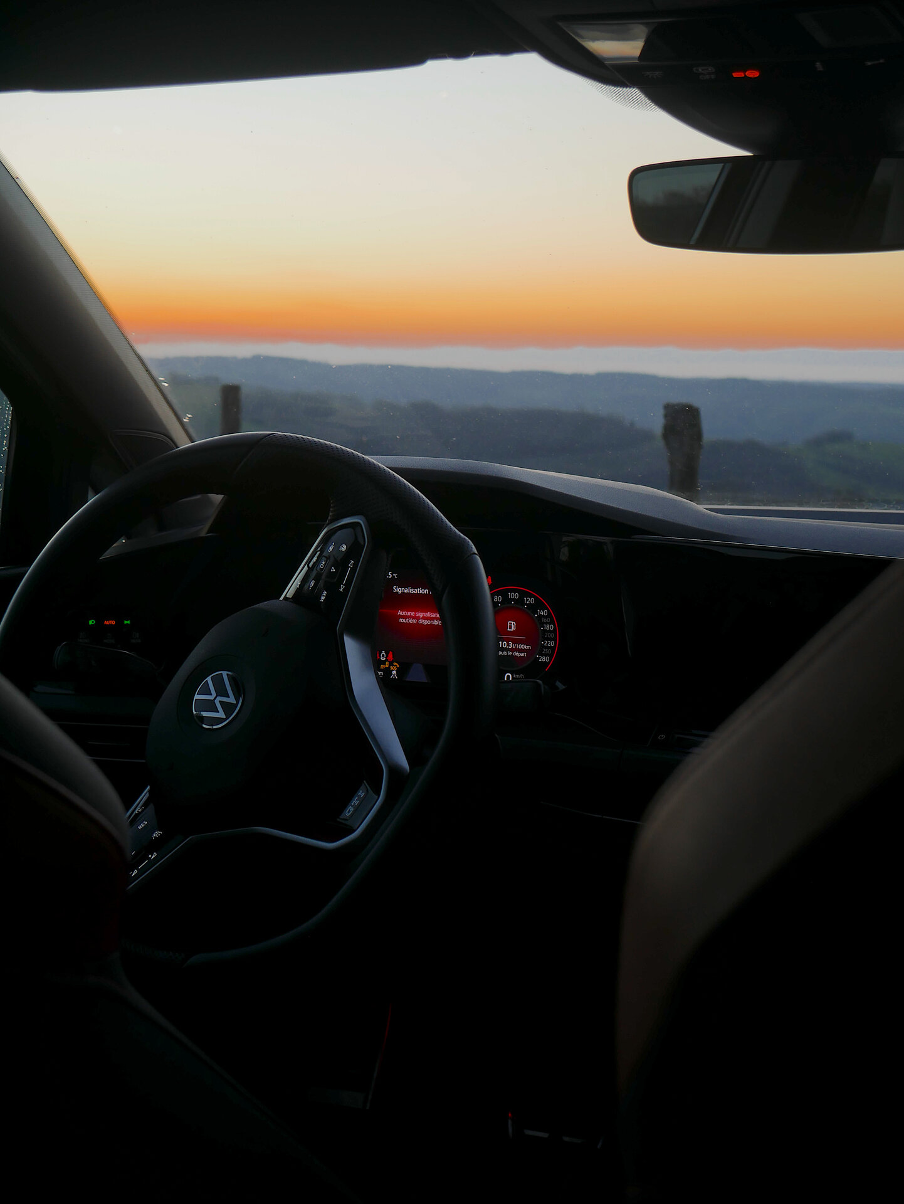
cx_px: 452
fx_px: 1948
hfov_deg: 26.1
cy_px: 602
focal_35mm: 56
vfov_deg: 34.3
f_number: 5.3
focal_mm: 28
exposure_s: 1/60
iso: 200
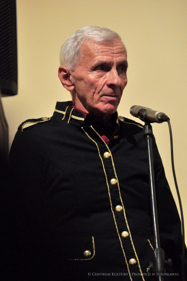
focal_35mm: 300
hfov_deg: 4.6
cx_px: 94
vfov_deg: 6.9
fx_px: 2344
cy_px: 140
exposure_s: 1/200
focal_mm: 200
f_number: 6.3
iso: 2500
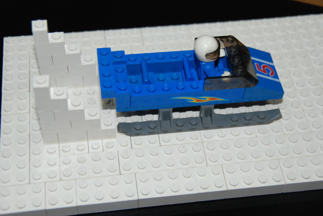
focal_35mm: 69
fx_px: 620
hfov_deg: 29.2
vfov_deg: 19.8
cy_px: 108
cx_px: 162
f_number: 5
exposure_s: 1/60
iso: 400
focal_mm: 46
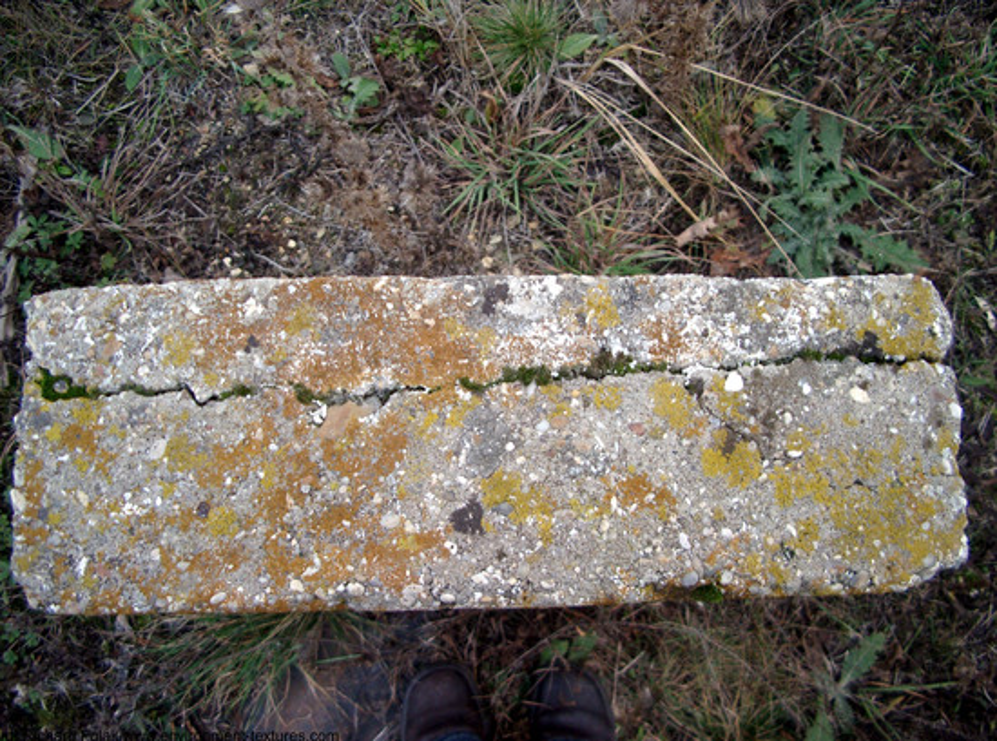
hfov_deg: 50.3
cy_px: 370
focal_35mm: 37
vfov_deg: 38.5
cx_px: 498
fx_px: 1062
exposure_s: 1/125
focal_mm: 7.6
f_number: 2.6
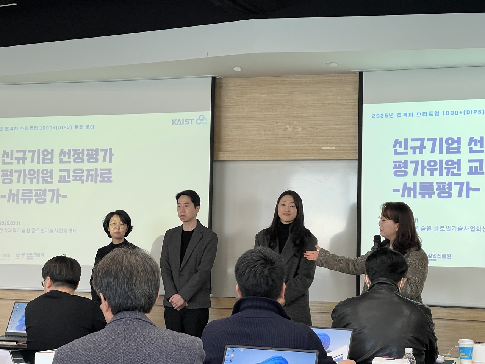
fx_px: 1079
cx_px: 242
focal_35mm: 77
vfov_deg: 19.1
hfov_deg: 25.3
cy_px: 182
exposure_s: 1/120
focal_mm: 9
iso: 160
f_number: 2.8
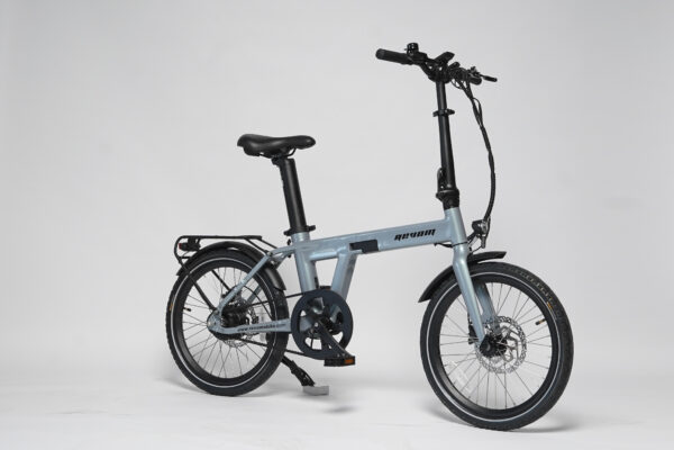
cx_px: 337
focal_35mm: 52
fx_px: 973
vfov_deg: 26.0
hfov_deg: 38.2
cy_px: 225
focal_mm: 35
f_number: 7.1
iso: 1000
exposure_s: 1/125
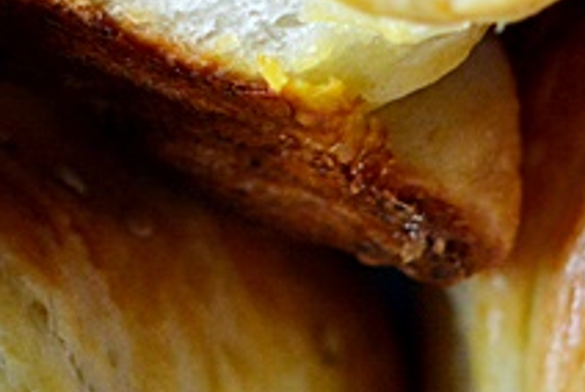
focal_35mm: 424
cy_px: -261
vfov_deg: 3.2
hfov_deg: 4.8
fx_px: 6899
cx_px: -105
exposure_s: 1/125
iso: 1100
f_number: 4
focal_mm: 60
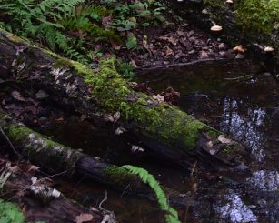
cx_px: 284
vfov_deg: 7.7
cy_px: -49
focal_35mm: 199
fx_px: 1642
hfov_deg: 9.6
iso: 400
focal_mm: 50
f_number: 2.8
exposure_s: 1/100
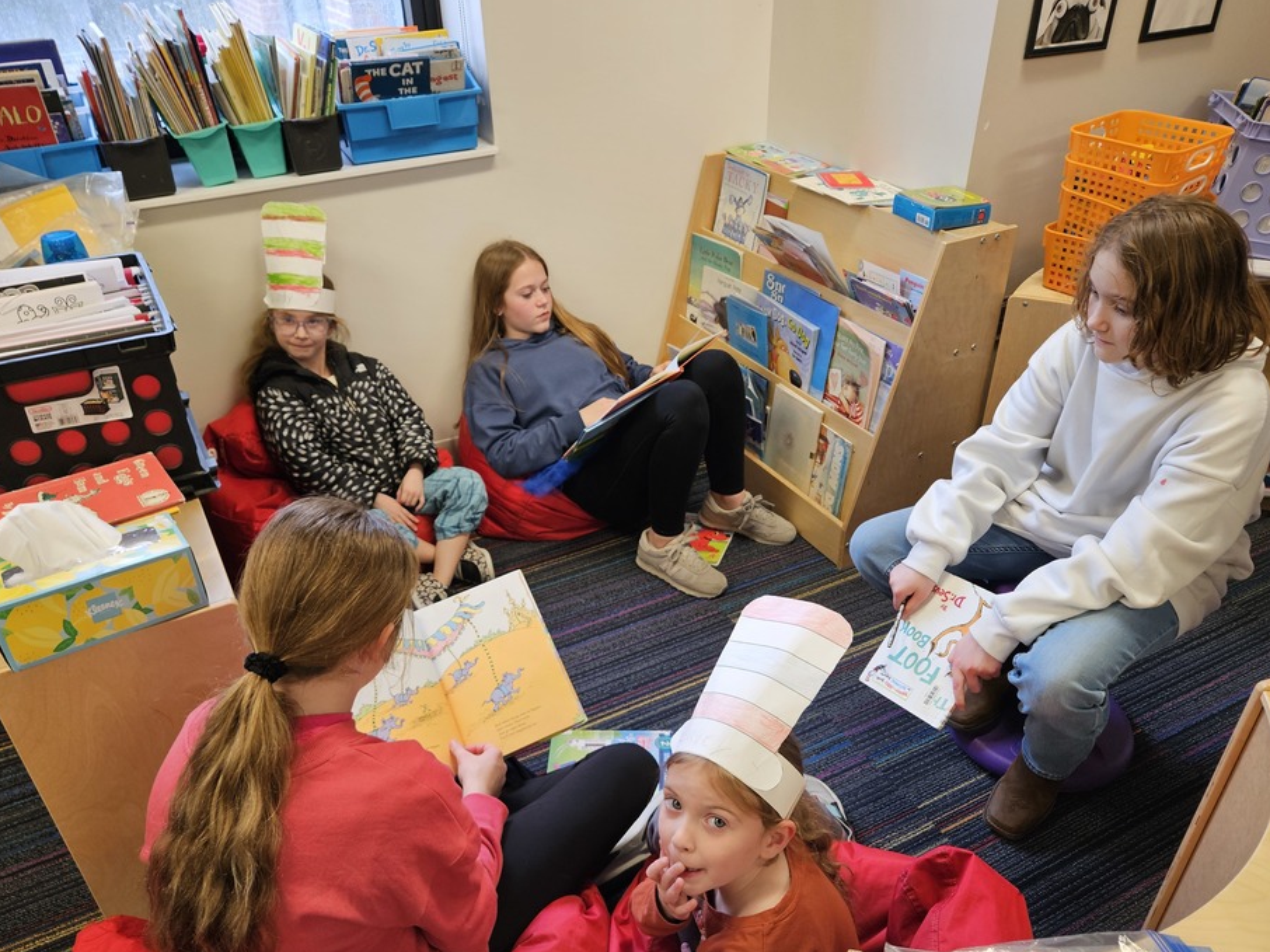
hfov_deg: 67.3
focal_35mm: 26
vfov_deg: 52.9
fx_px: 954
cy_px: 531
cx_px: 620
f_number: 1.8
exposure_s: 1/120
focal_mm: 5.4
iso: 125
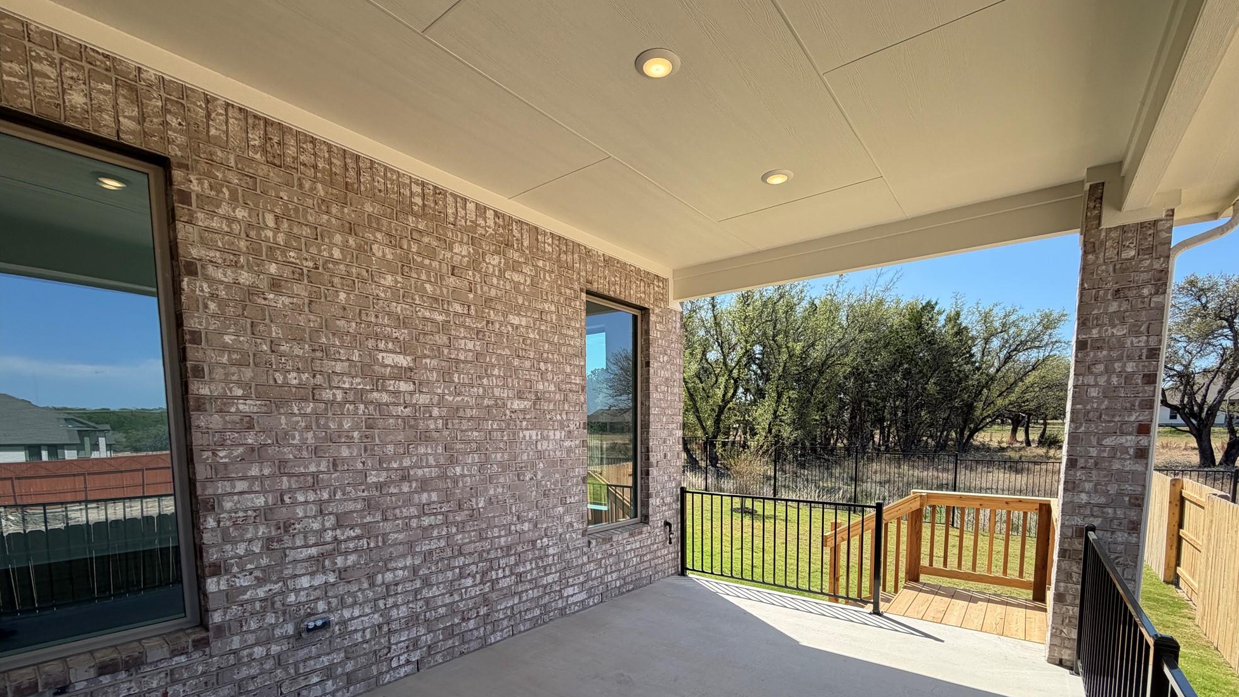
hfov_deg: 99.3
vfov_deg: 65.0
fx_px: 526
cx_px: 649
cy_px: 475
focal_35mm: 16
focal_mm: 2.22
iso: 40
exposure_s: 1/651
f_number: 2.2
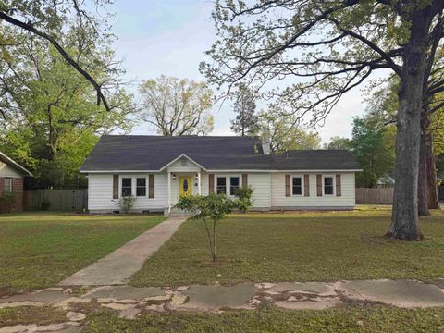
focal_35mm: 25
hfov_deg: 69.4
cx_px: 229
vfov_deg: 54.9
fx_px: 321
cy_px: 173
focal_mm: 6.76
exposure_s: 1/1464
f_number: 1.78
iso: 80
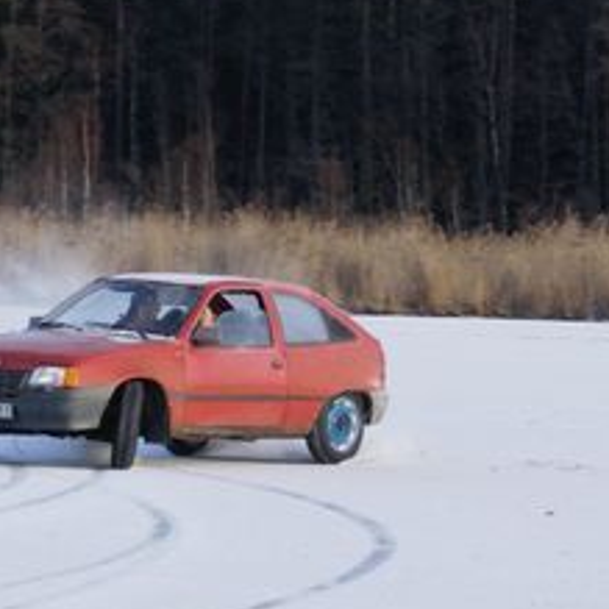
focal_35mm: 261
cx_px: 42
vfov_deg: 6.7
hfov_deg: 6.7
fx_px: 5195
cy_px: 378
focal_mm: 70
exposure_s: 1/160
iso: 100
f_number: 7.1
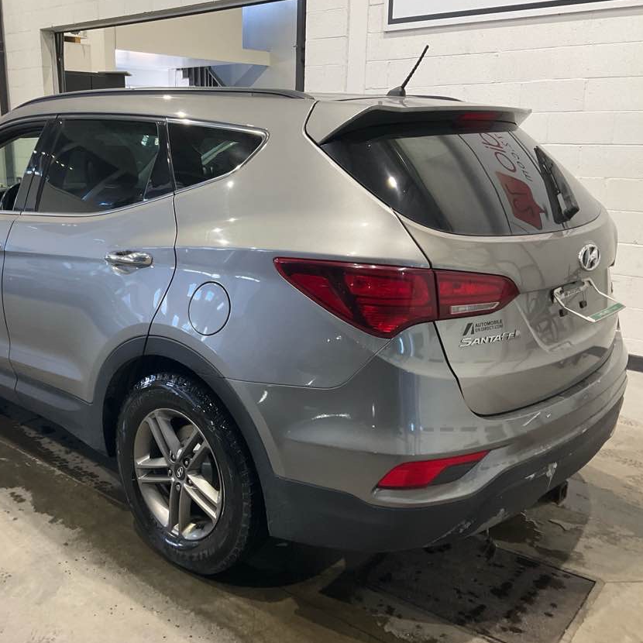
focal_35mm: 35
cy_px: 320
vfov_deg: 47.2
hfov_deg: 46.7
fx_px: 736
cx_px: 234
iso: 80
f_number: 1.8
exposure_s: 1/60
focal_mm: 3
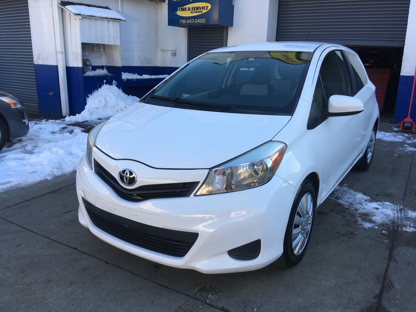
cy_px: 156
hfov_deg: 61.7
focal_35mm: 29
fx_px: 349
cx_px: 208
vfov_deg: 48.2
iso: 25
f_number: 2.2
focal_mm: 4.15
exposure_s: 1/316
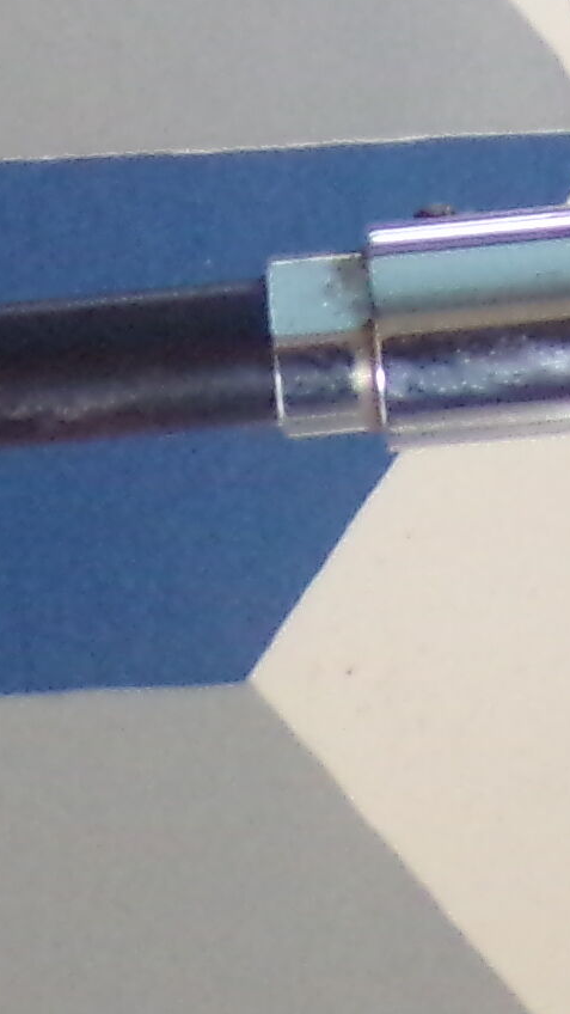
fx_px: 11769
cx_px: 795
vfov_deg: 4.9
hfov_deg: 2.8
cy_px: 126
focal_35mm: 438
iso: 400
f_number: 3.9
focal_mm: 13.3
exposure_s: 1/45
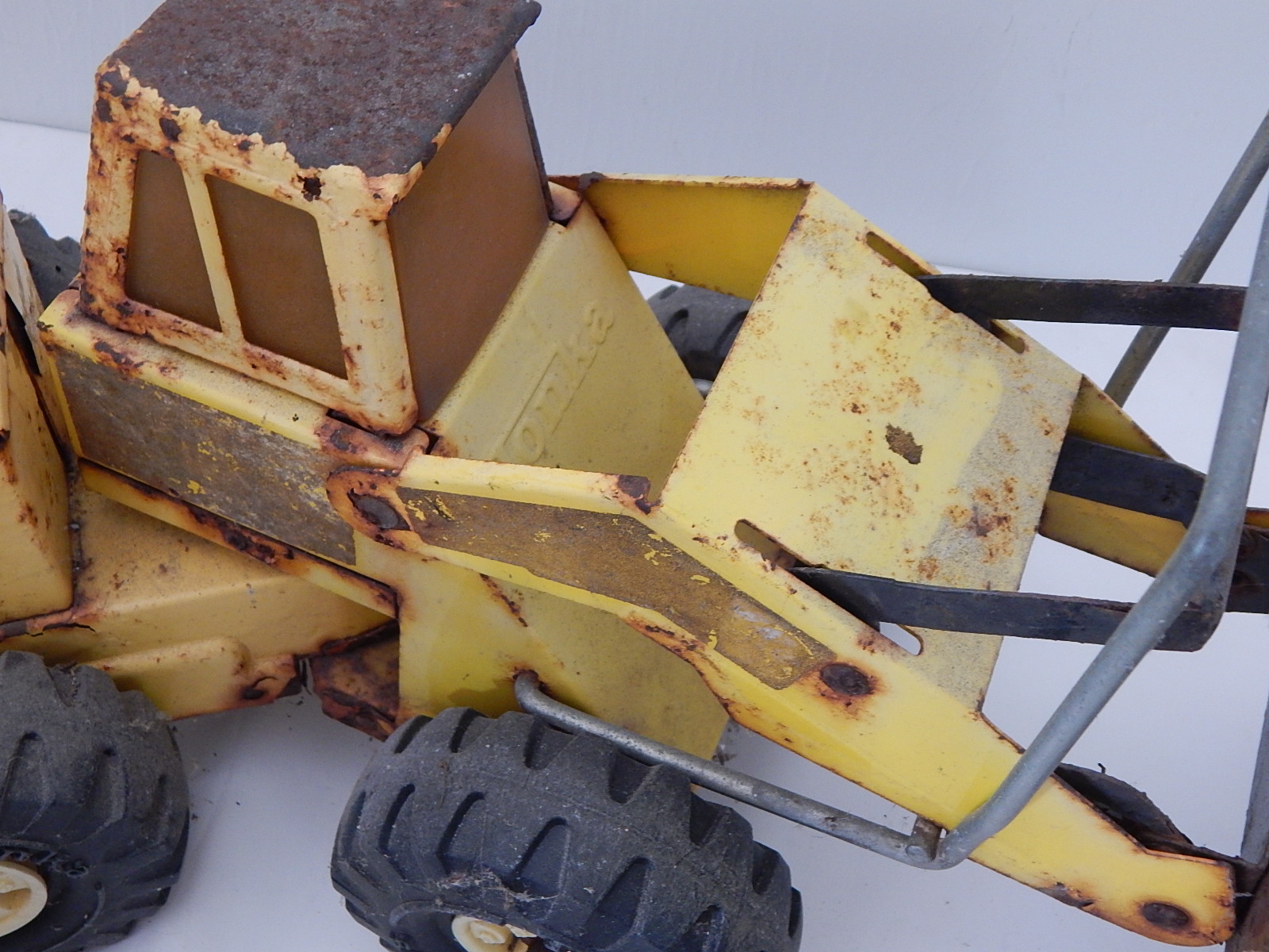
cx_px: 634
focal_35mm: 43
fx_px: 1576
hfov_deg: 43.9
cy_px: 476
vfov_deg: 33.6
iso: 400
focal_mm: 7.7
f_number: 3.6
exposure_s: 1/10
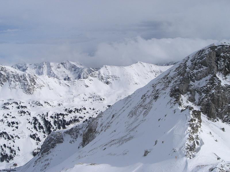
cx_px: 115
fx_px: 252
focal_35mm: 38
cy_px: 86
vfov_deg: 37.7
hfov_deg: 49.0
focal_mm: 6.3
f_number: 4.4
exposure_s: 1/2000
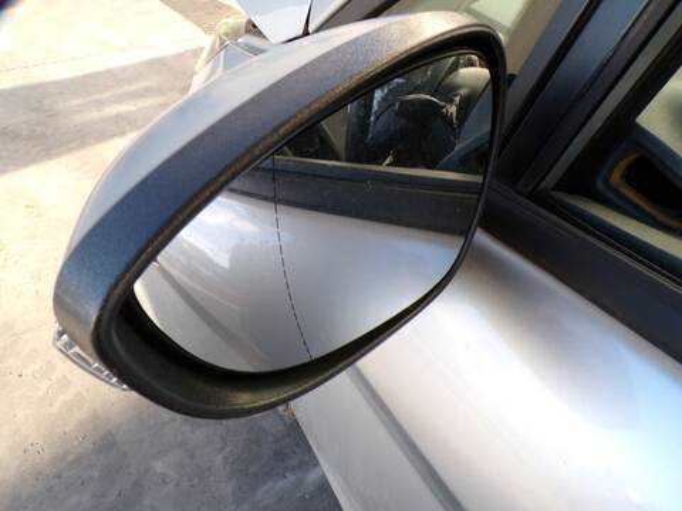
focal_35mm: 24
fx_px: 473
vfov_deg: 56.8
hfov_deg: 71.6
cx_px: 341
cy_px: 256
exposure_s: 1/70
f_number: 4.4
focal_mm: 4.3
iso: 100
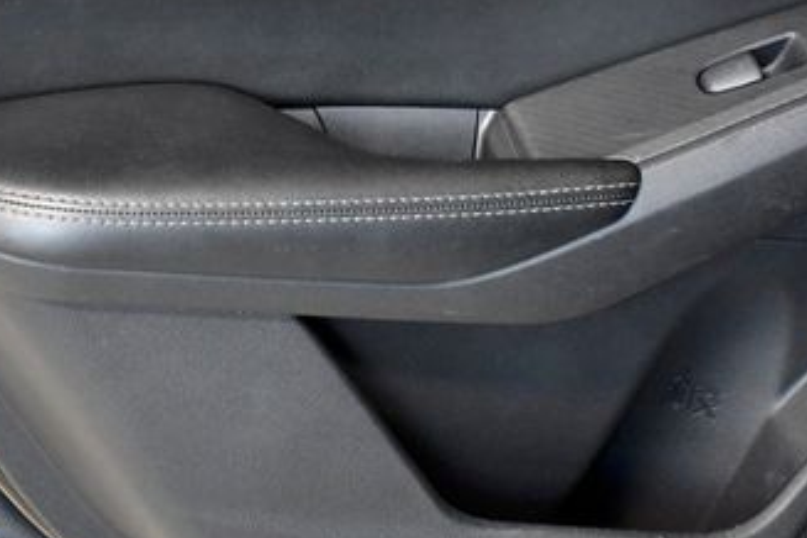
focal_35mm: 141
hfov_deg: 14.5
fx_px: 3161
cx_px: 479
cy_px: 68
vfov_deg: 9.7
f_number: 4.5
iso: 2500
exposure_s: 1/125
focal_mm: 48
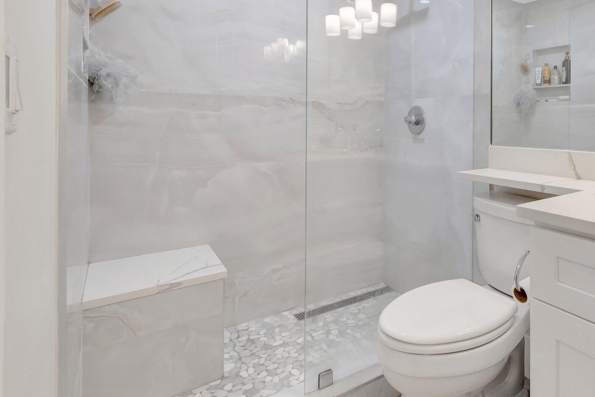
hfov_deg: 74.9
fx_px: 364
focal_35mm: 22
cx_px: 418
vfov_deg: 55.9
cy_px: 128
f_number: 8
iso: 1100
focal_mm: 10
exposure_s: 1/20
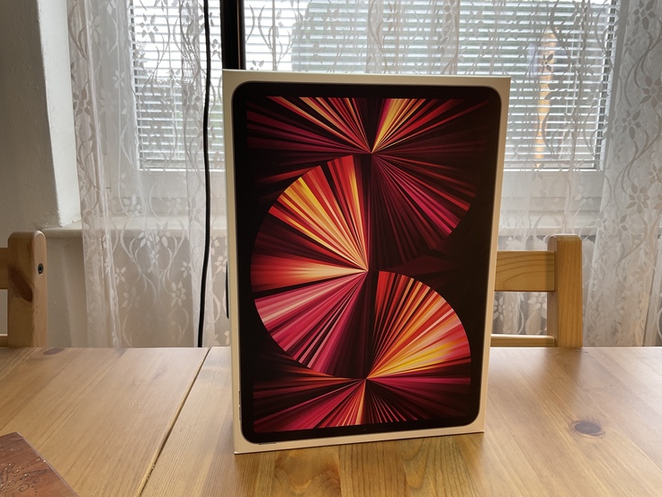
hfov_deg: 61.7
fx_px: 555
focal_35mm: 29
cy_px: 248
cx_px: 331
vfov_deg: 48.2
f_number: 1.8
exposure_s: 1/100
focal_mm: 3
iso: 25
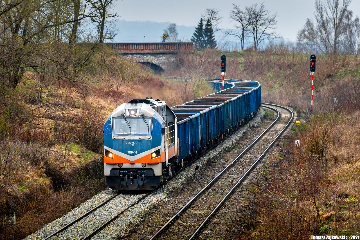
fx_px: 3300
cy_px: 120
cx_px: 180
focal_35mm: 330
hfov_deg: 6.2
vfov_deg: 4.2
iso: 400
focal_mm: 220
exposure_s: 1/200
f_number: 5.6
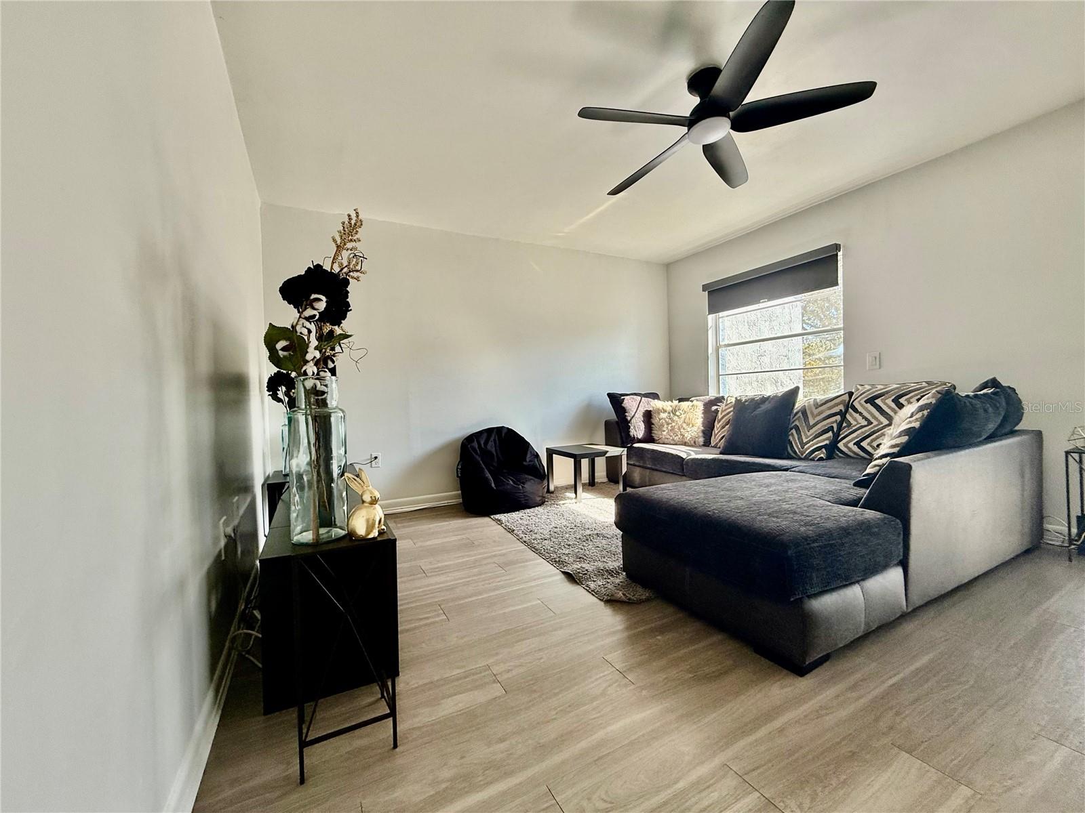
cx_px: 542
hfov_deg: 102.1
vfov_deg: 85.7
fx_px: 439
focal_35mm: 14
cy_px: 406
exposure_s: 1/130
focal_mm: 2.22
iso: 64
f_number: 2.2
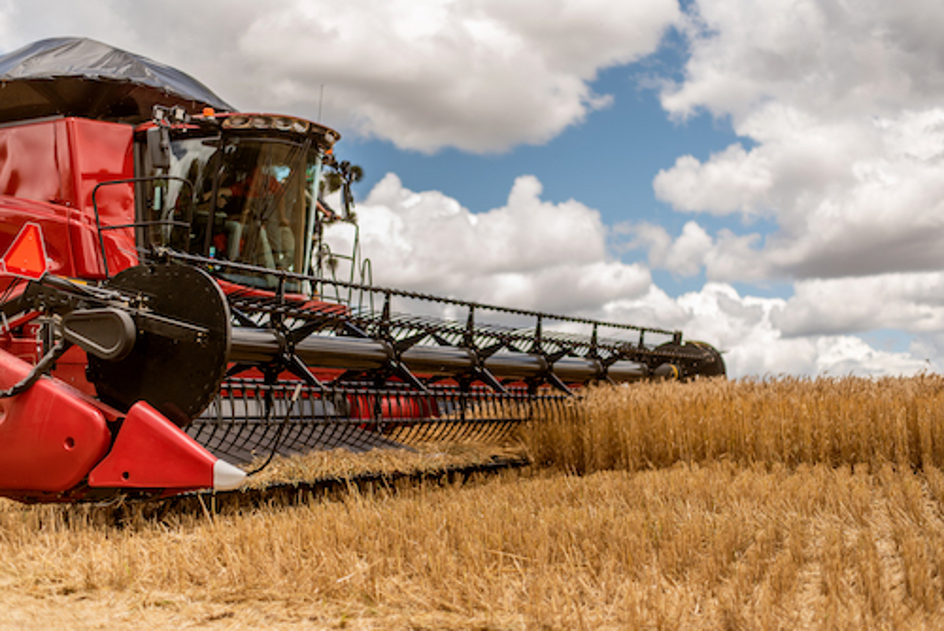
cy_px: 316
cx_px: 472
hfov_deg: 39.6
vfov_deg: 27.0
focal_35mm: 50
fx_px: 1312
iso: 100
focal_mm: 50
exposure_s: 1/4000
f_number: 1.8
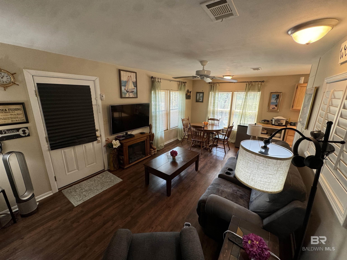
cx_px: 174
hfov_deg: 102.1
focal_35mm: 14
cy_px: 130
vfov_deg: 85.7
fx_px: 140
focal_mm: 2.22
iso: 160
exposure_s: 1/58
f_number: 2.2
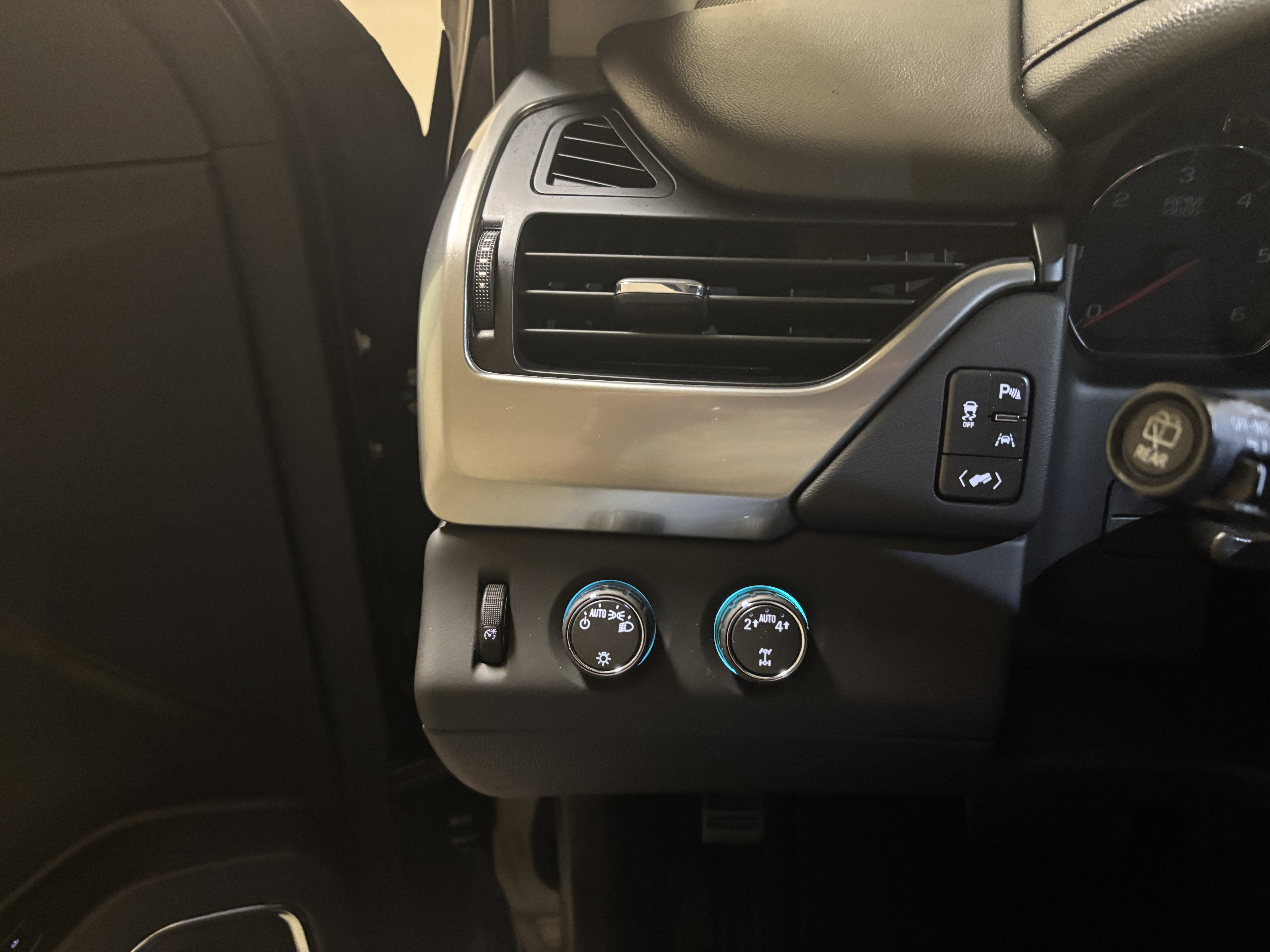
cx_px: 635
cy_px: 476
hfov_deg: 67.3
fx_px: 954
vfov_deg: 53.1
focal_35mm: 26
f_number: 1.6
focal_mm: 5.96
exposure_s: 1/30
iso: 1000
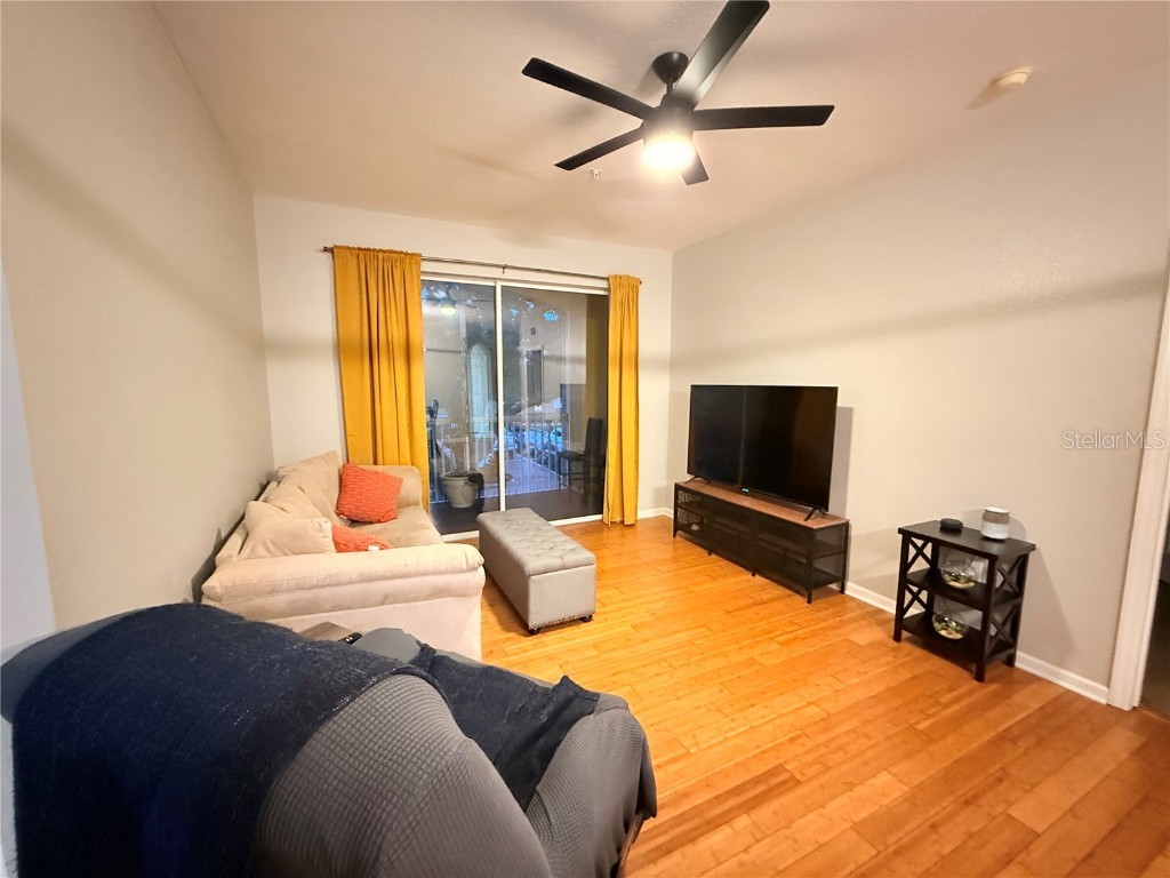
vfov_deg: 85.7
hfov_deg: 102.1
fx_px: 473
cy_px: 439
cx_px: 585
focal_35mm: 14
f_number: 2.2
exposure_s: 1/30
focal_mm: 2.22
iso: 1250
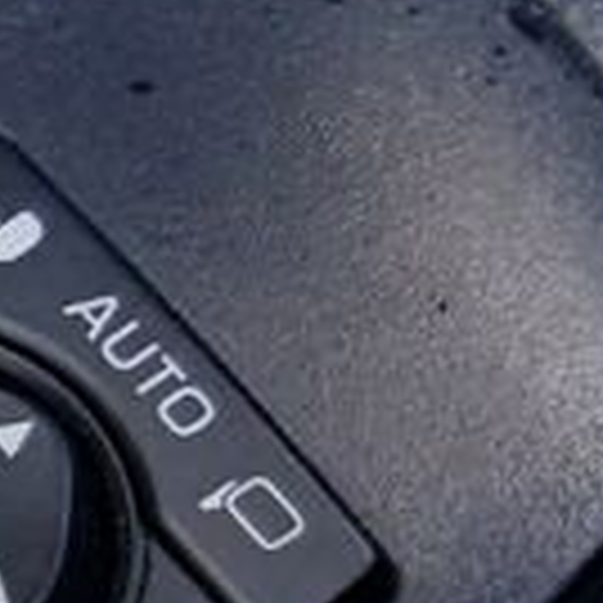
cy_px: 945
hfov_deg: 8.7
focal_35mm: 176
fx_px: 3469
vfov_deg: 9.6
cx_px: -1026
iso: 125
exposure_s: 1/50
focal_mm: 3.98
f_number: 1.8
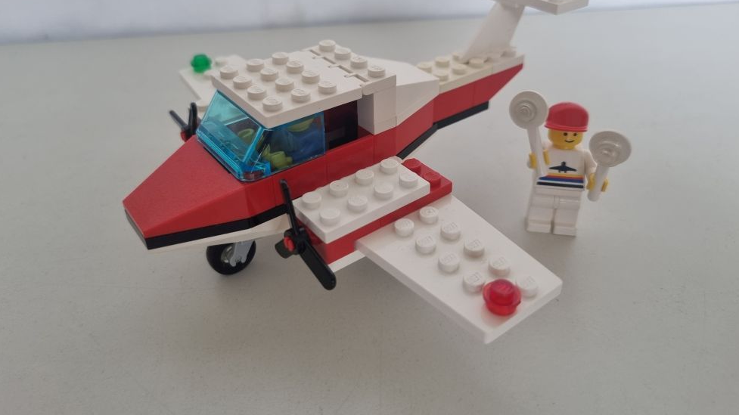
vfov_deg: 40.0
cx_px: 375
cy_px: 166
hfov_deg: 66.1
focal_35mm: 29
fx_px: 568
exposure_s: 1/100
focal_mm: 5.4
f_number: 1.8
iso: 100
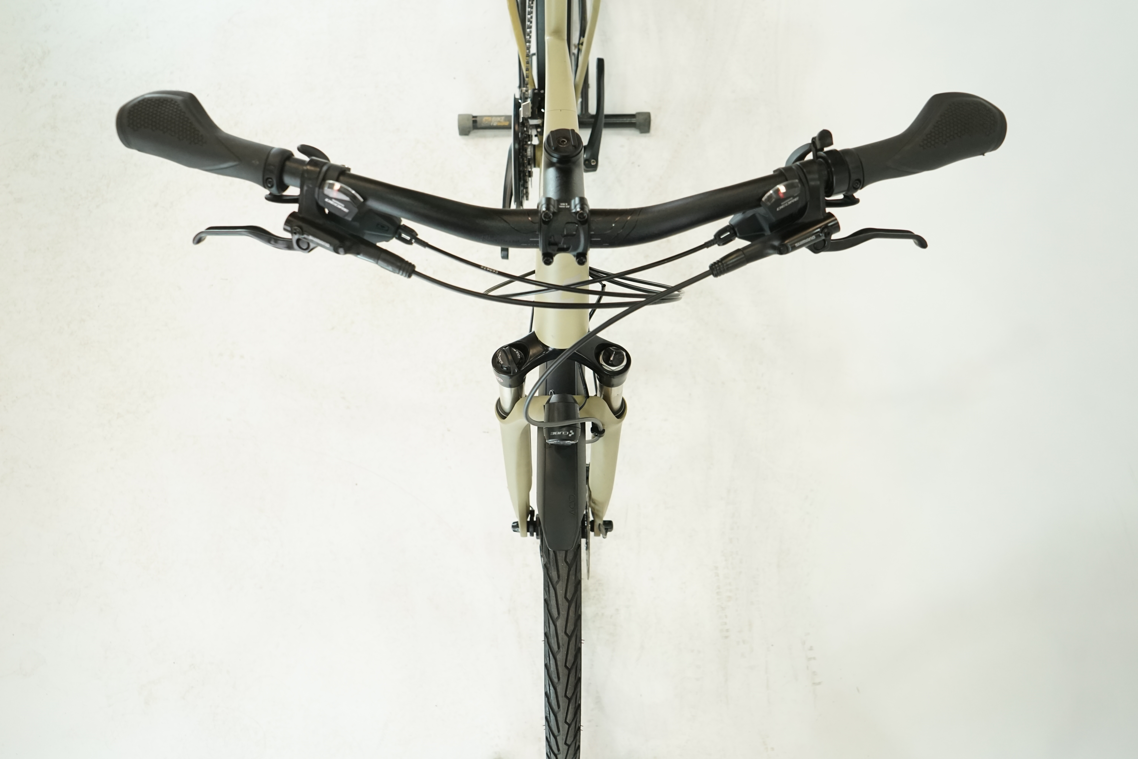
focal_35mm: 28
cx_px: 569
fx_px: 885
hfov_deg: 65.5
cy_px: 380
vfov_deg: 46.4
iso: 1600
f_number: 5.6
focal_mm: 28
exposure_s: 1/200
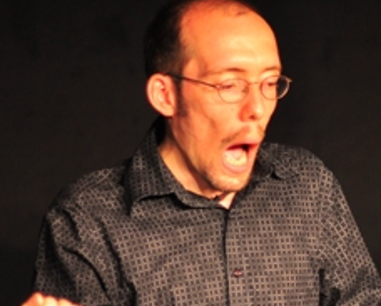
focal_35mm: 336
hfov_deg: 5.7
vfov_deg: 4.6
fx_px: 3797
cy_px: 342
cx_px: 494
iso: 400
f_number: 1.8
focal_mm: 85
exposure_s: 1/160
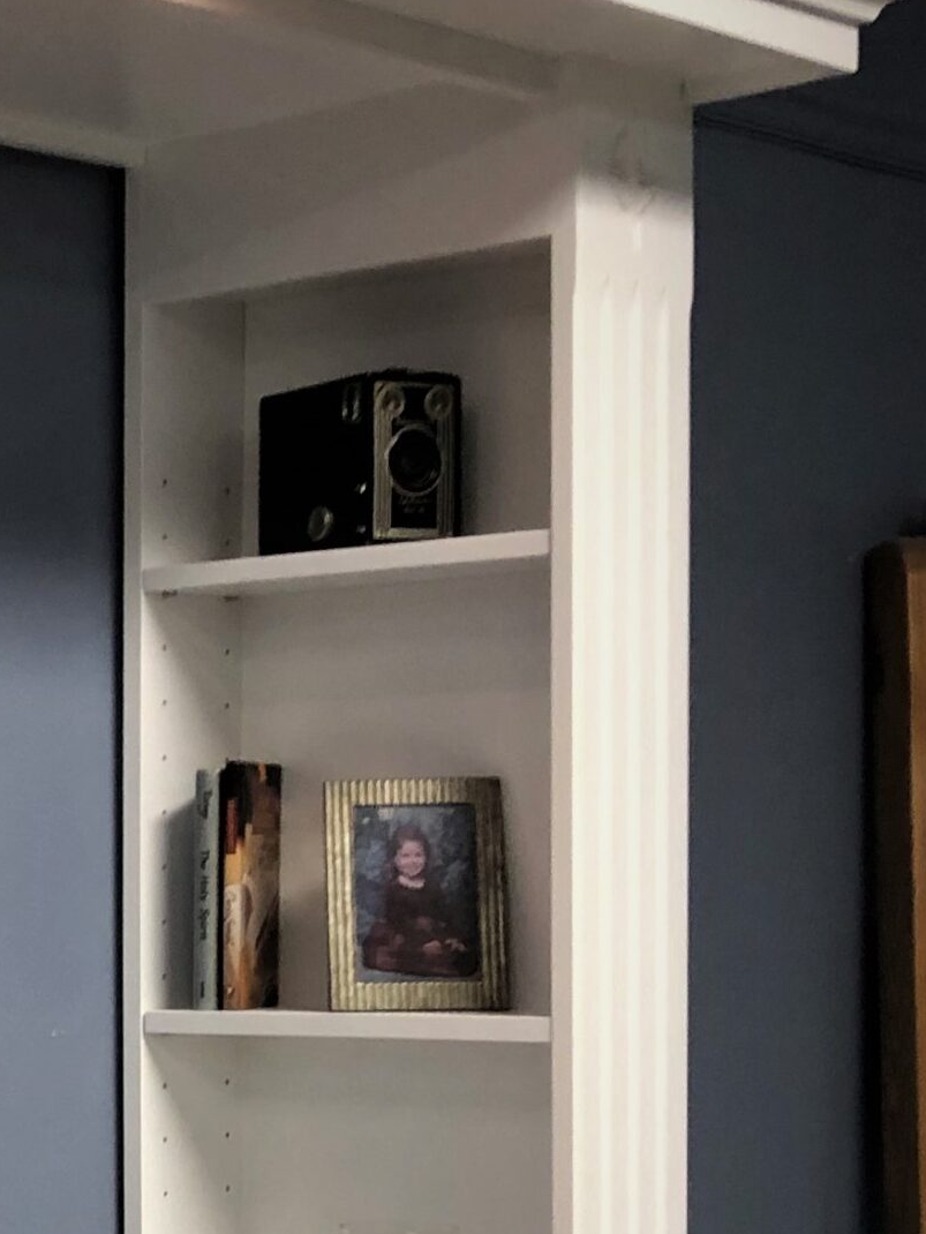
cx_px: 25
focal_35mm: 67
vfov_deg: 28.6
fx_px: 2389
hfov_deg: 21.3
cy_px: 891
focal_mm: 3.99
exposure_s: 1/15
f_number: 1.8
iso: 50
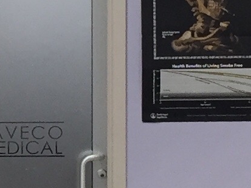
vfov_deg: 6.5
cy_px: 111
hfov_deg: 8.4
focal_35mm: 229
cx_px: -127
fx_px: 1661
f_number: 2.2
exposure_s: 1/30
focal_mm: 4.15
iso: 32
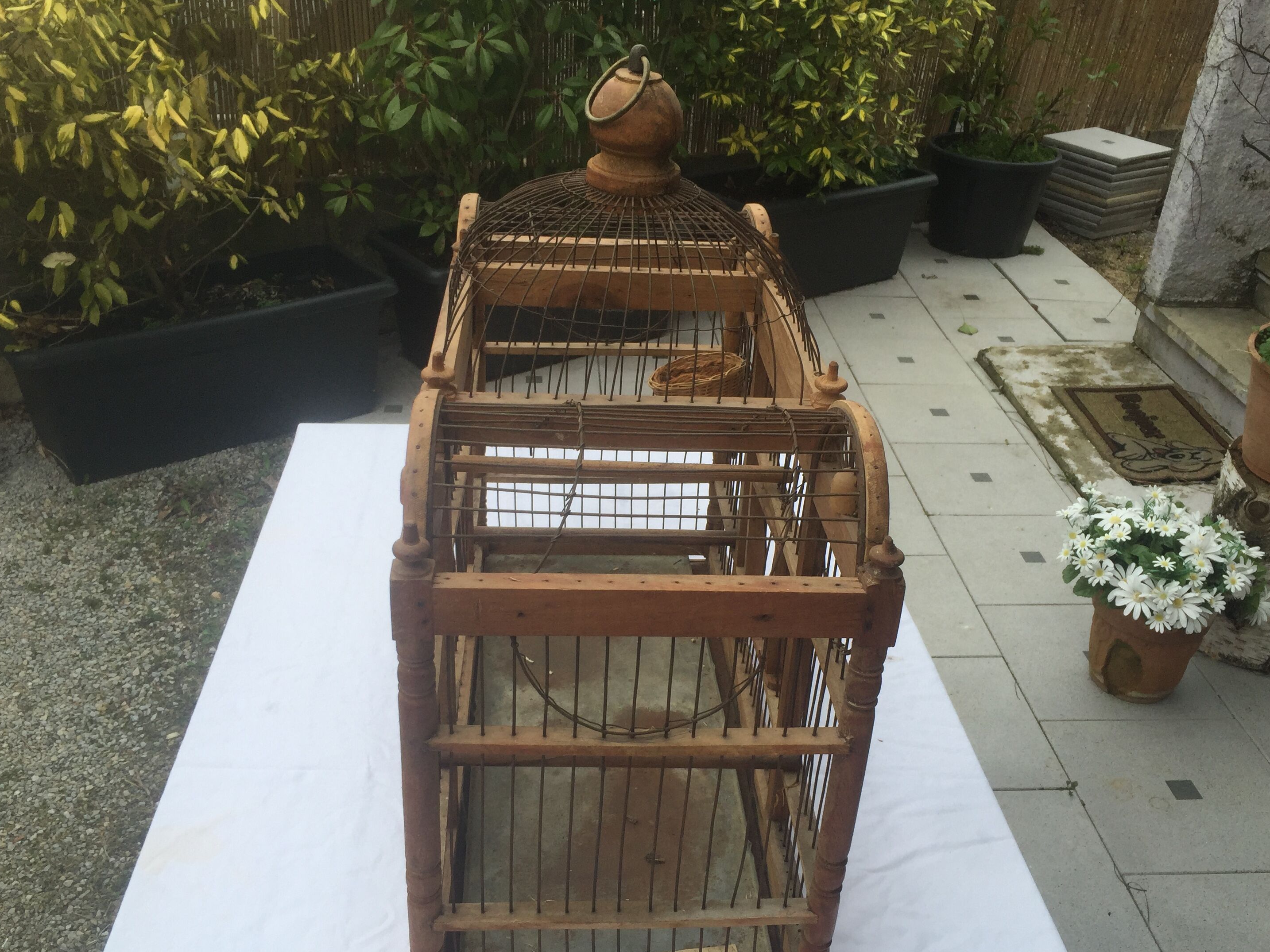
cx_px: 648
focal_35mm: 33
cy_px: 534
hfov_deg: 55.3
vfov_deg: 42.9
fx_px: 1211
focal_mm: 4.15
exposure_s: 1/608
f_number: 2.2
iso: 32
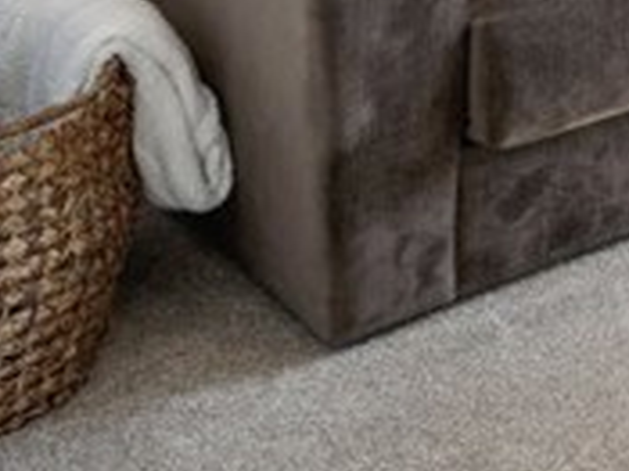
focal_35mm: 90
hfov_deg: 15.5
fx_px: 1634
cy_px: -564
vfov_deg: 13.3
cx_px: 1377
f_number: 7.1
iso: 125
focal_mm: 16
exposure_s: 1/30
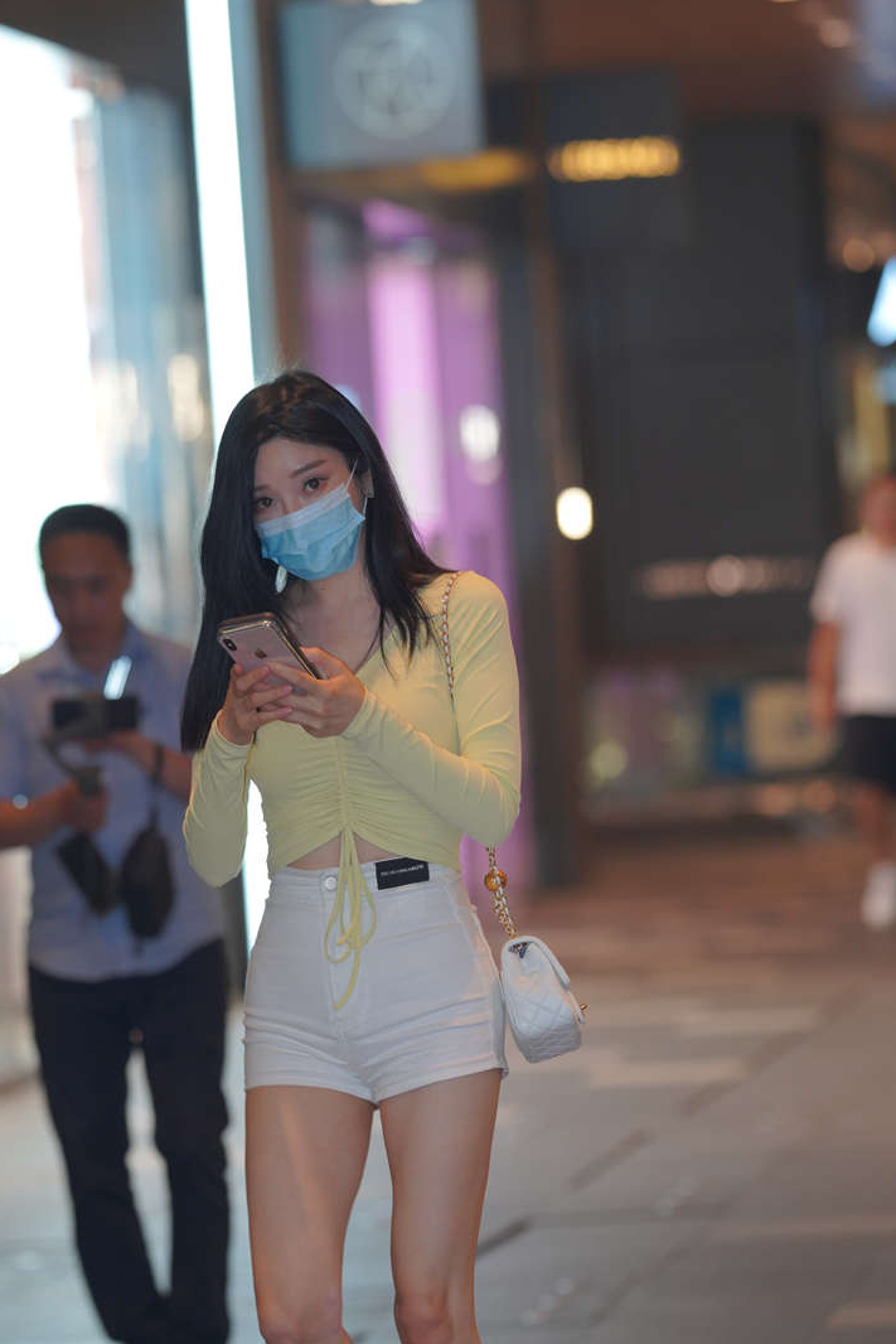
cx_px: 348
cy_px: 958
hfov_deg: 6.0
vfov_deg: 9.0
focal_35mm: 228
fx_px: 8509
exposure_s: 1/200
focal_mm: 135
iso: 640
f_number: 2.5
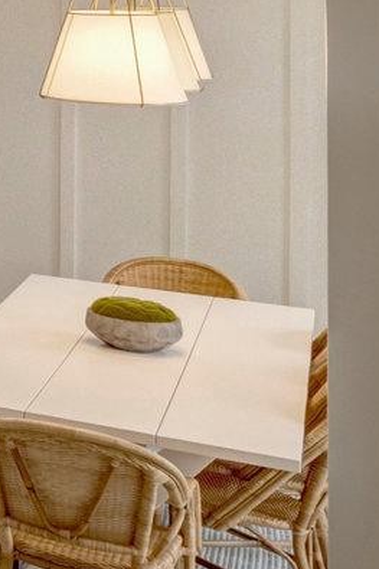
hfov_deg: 10.9
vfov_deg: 23.2
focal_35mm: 83
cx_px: -755
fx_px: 1312
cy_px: -35
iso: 1250
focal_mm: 16
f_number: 8
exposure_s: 1/60
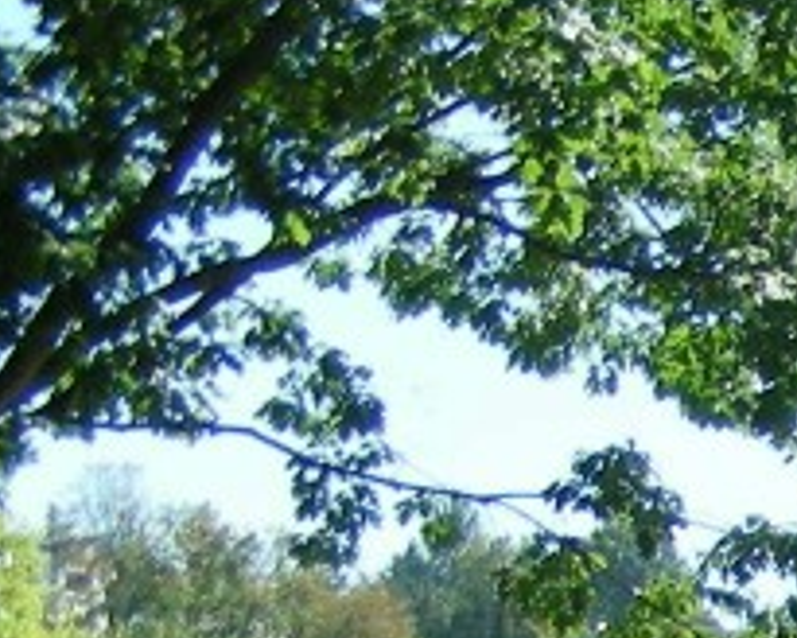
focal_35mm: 185
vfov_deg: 7.9
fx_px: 4364
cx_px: 1854
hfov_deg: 9.4
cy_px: 1323
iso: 50
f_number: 3.5
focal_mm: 6.3
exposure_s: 1/203
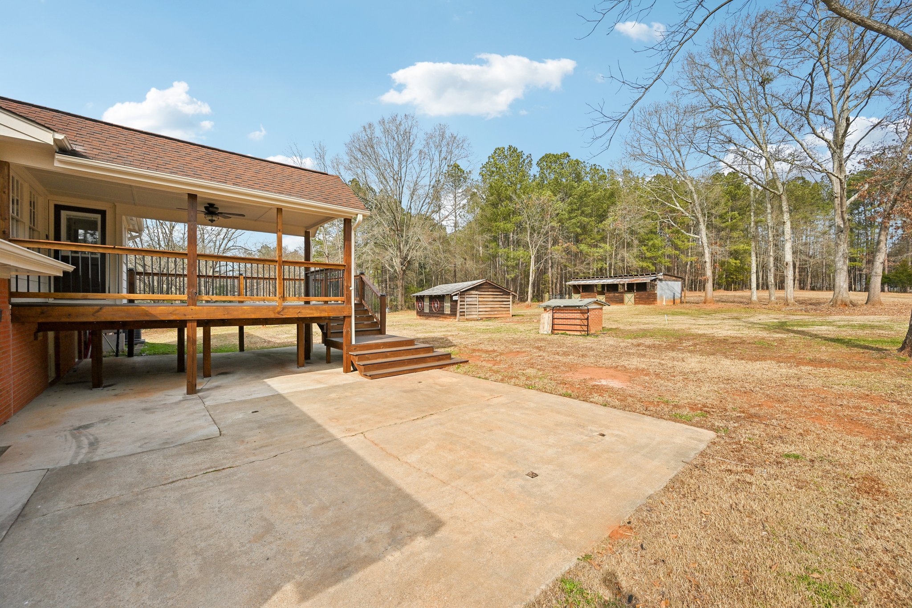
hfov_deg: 104.3
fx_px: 355
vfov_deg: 81.2
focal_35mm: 14
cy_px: 304
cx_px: 456
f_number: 8
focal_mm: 14
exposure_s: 1/250
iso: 100
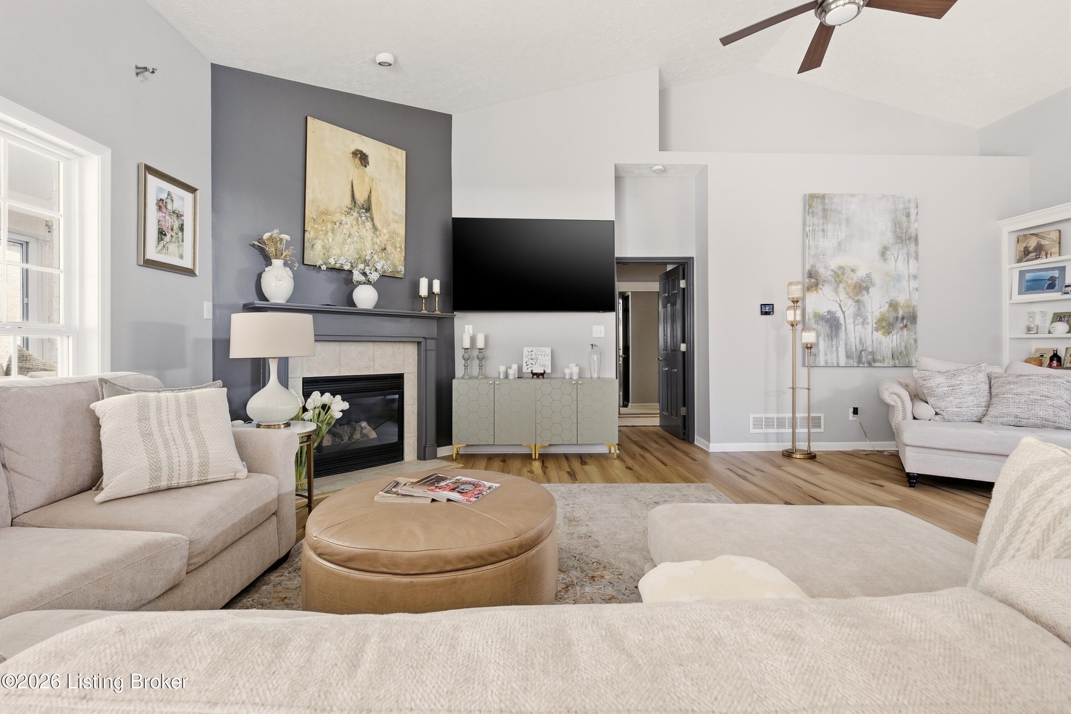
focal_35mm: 15
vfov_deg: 77.3
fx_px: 446
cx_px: 536
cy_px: 357
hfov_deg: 100.4
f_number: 9
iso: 400
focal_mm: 10
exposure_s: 1/28
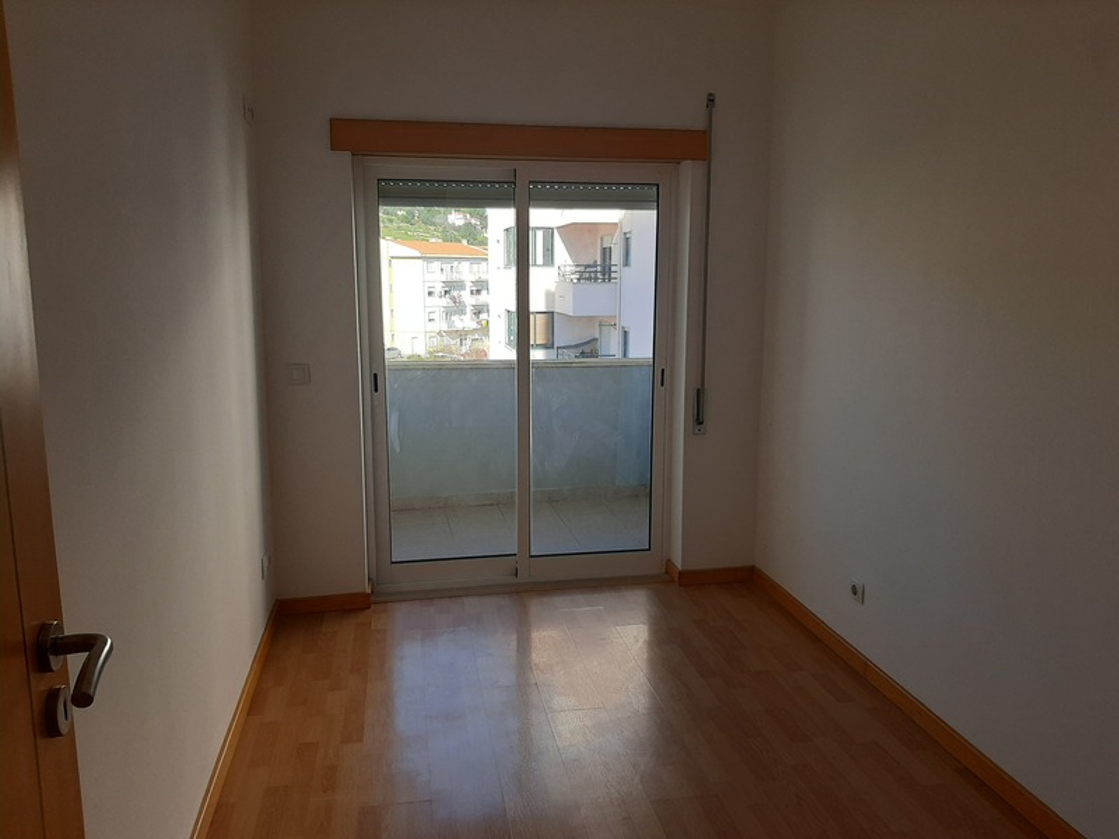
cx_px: 560
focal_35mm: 27
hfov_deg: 65.3
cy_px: 420
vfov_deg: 51.4
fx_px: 873
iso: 40
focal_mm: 3.93
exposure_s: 1/331
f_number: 1.7
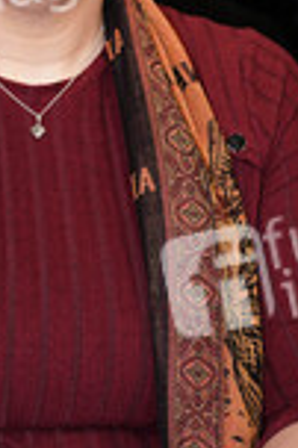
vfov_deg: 17.6
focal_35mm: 116
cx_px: 44
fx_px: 1444
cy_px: 121
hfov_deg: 11.7
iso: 2000
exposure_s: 1/160
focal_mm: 44
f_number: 5.6
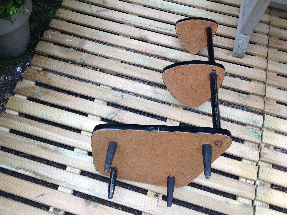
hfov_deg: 52.7
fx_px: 290
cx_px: 144
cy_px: 108
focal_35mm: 35
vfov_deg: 40.6
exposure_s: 1/130
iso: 50
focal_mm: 4.28
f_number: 2.4
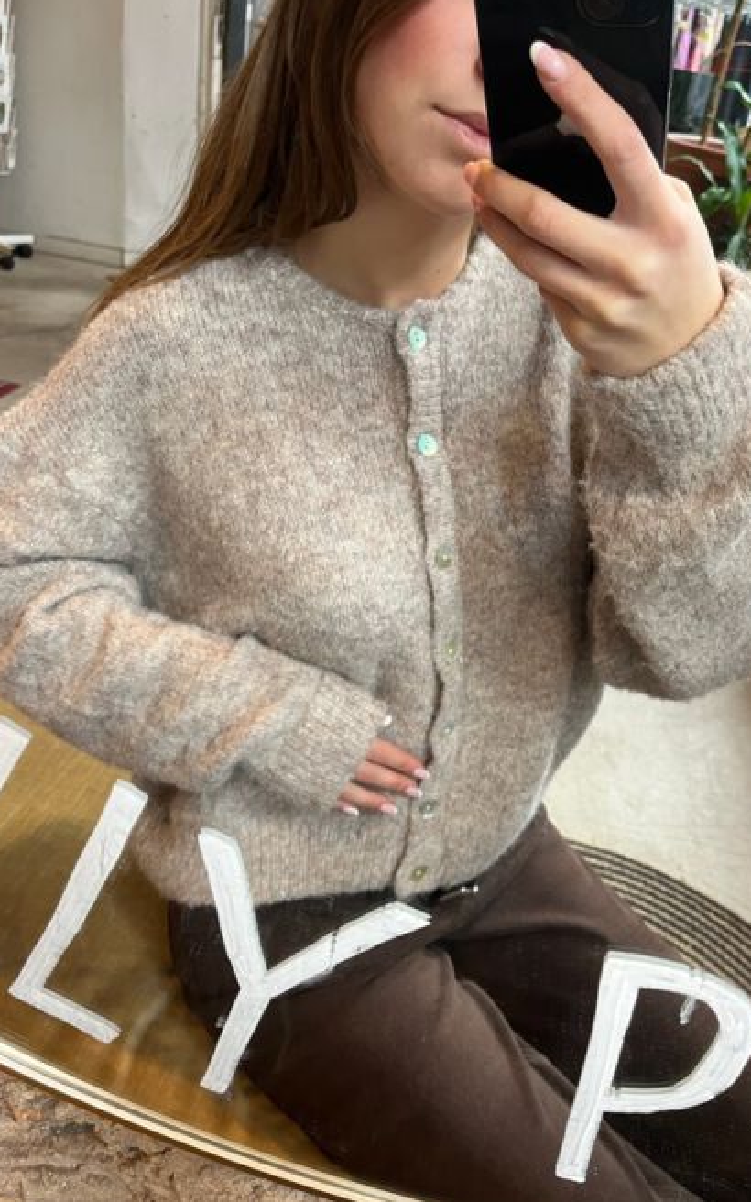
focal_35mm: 28
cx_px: 414
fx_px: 917
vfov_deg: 66.5
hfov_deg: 44.5
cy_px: 600
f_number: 1.6
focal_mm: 5.1
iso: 160
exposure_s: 1/60
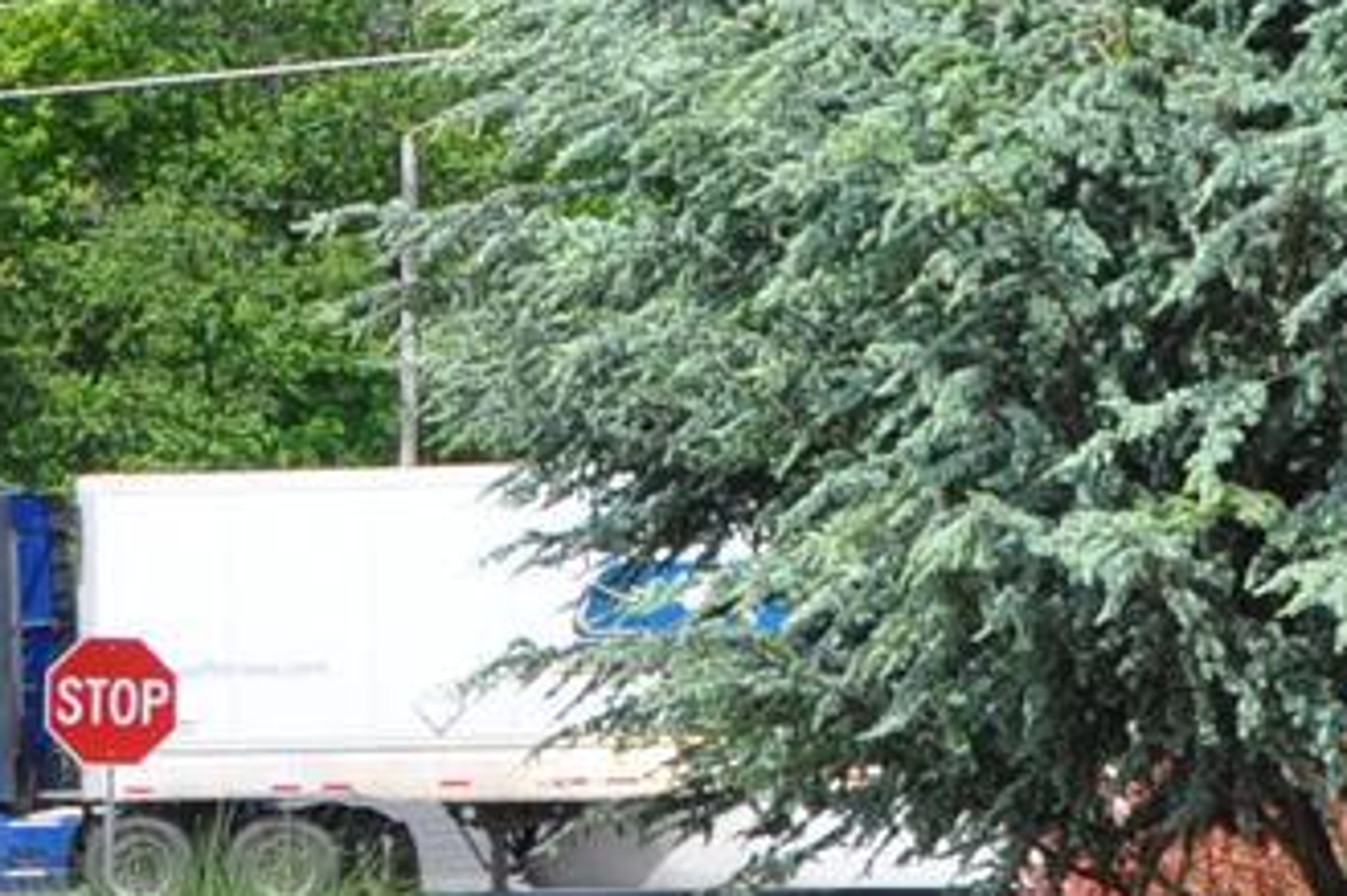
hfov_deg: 12.1
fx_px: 6283
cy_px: 651
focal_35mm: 168
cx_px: -115
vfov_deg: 8.2
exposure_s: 1/320
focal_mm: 18
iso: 200
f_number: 9
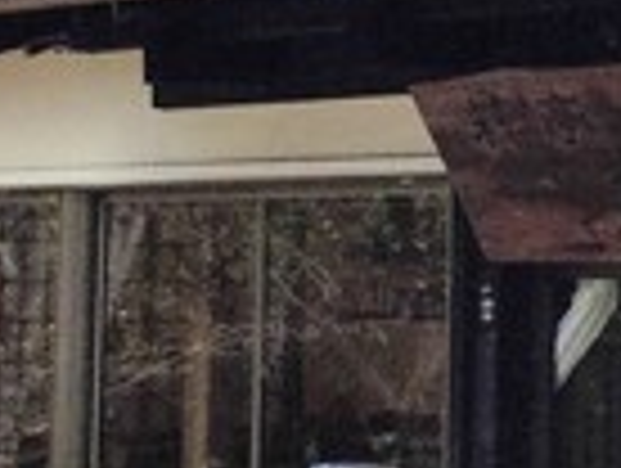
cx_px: 558
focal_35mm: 124
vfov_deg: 11.9
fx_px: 2228
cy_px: 104
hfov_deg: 15.7
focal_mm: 4.15
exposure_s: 1/719
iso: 32
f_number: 2.2
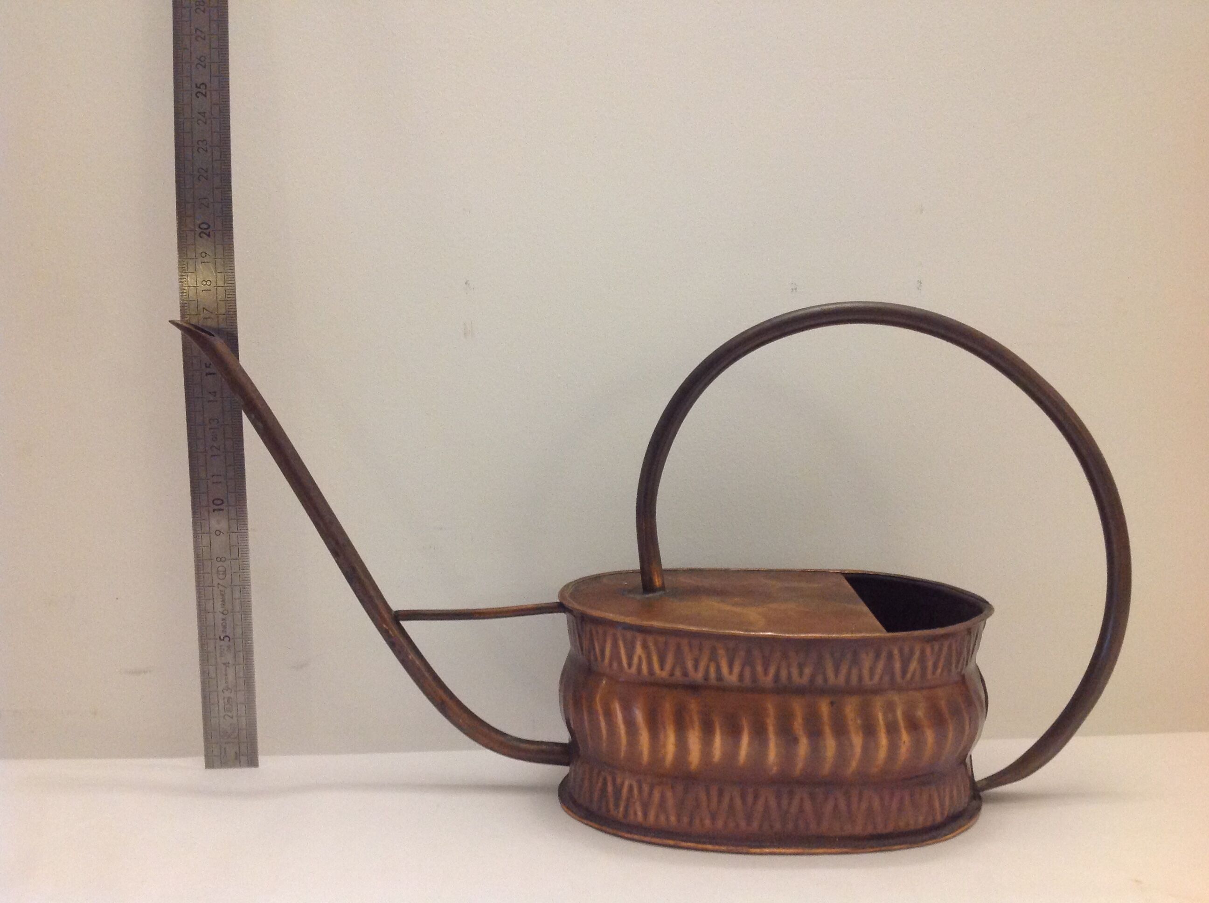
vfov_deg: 40.6
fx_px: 1221
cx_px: 604
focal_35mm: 35
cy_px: 452
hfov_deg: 52.7
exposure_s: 1/15
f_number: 2.4
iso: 200
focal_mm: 4.28
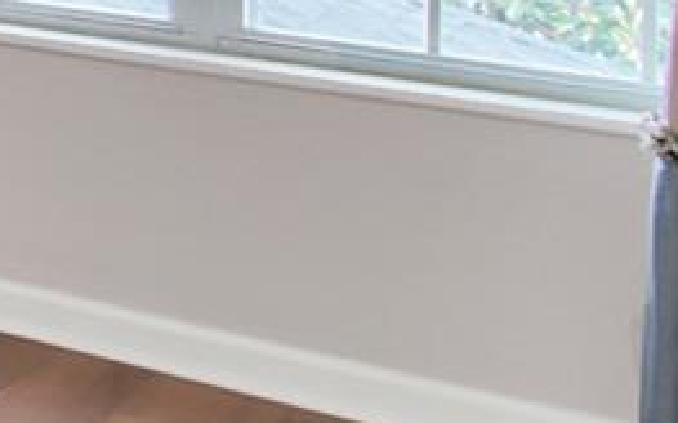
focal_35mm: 93
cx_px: -897
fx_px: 1717
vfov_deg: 12.6
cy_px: -364
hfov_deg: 14.9
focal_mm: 10
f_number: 4.5
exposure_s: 1/1.67
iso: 100
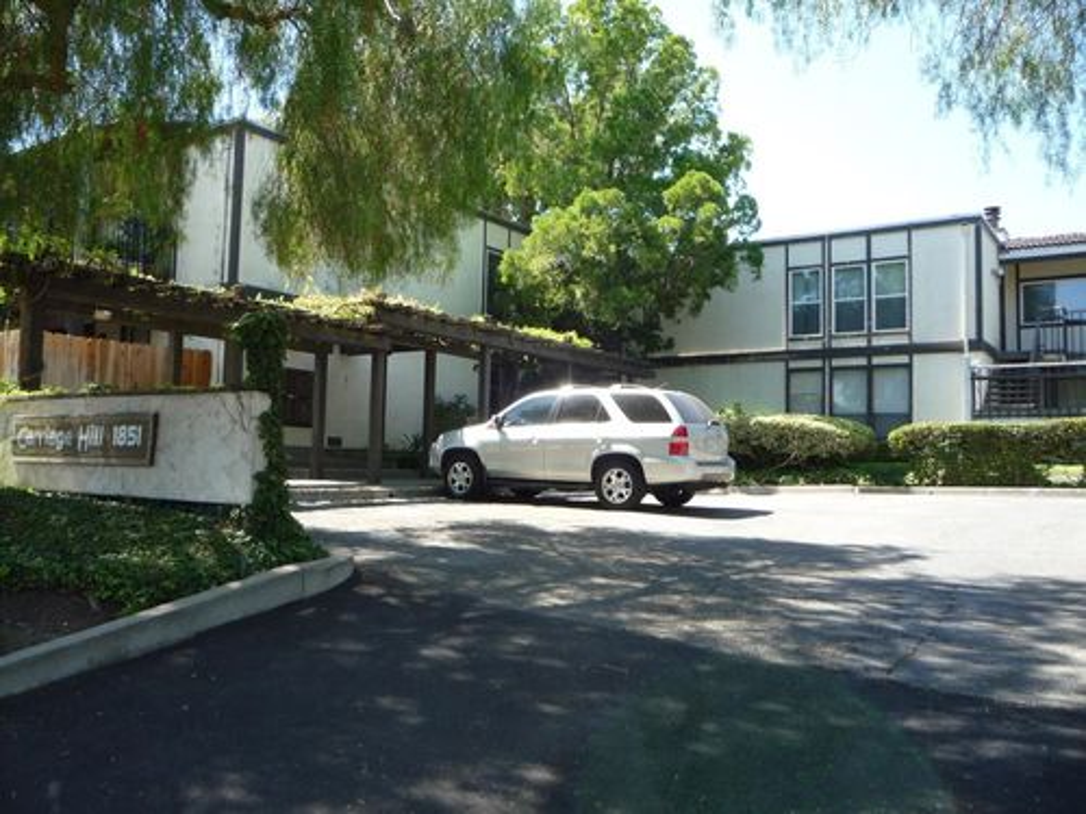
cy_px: 407
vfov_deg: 46.8
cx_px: 543
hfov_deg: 60.0
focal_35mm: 30
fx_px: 941
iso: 100
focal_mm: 5.2
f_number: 4
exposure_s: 1/125
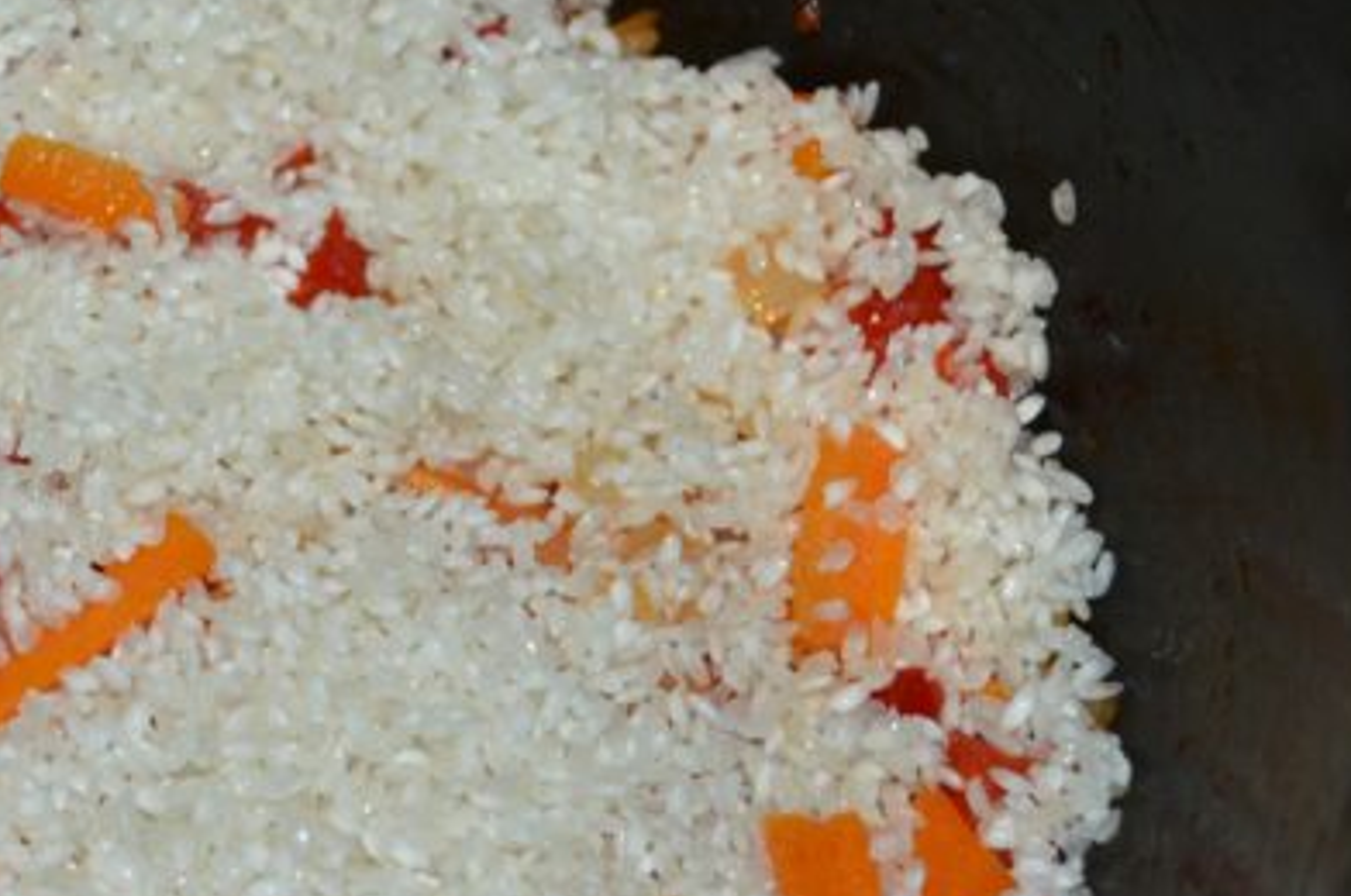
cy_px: 594
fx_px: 2810
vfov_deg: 18.1
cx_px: 179
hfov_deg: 26.3
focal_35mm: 75
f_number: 4.5
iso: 900
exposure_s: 1/60
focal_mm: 28
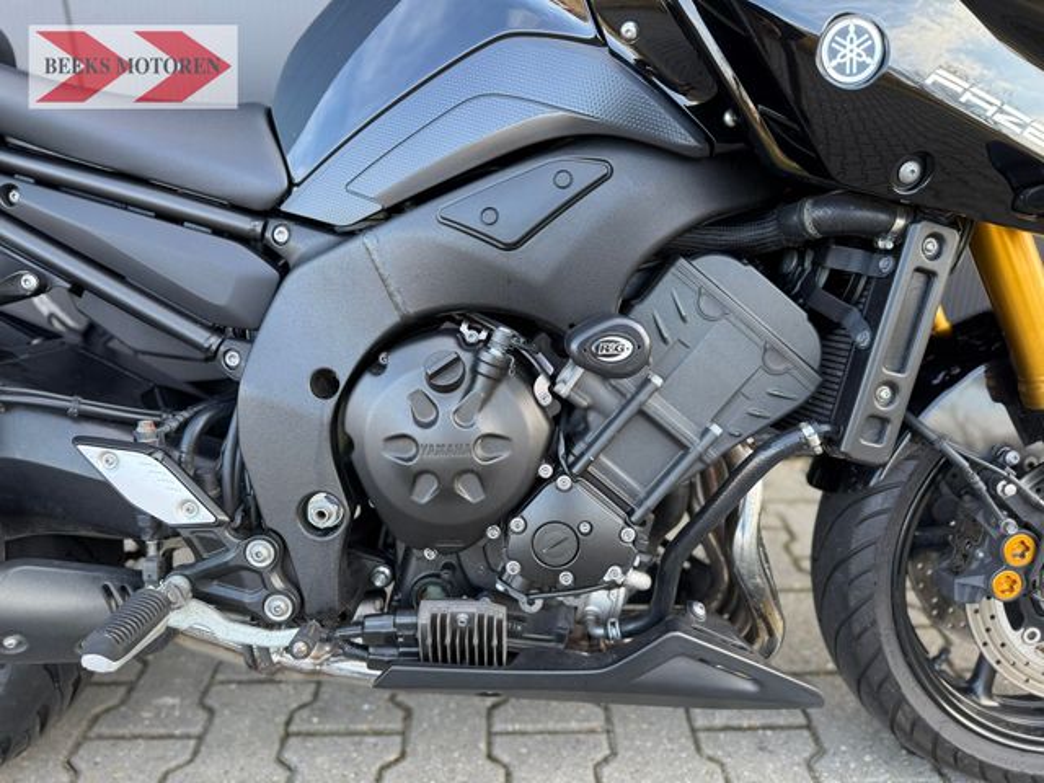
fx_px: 724
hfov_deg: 71.6
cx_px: 522
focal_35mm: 24
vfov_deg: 56.8
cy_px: 392
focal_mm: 6.76
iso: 160
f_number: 1.78
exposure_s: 1/243
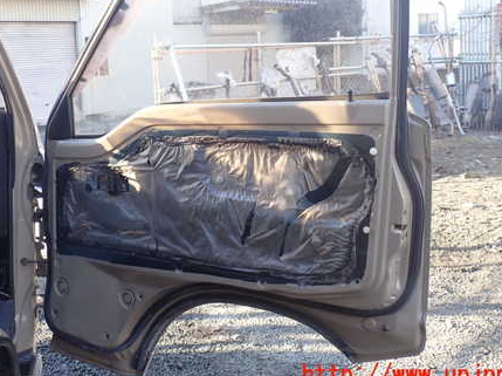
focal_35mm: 42
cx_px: 215
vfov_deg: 34.0
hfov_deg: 44.7
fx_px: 609
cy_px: 127
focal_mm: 5.4
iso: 100
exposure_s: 1/80
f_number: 3.2
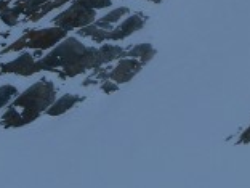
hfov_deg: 4.2
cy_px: -143
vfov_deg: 3.1
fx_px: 3416
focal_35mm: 473
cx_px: 159
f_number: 4.9
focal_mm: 16.4
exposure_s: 1/1000
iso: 80
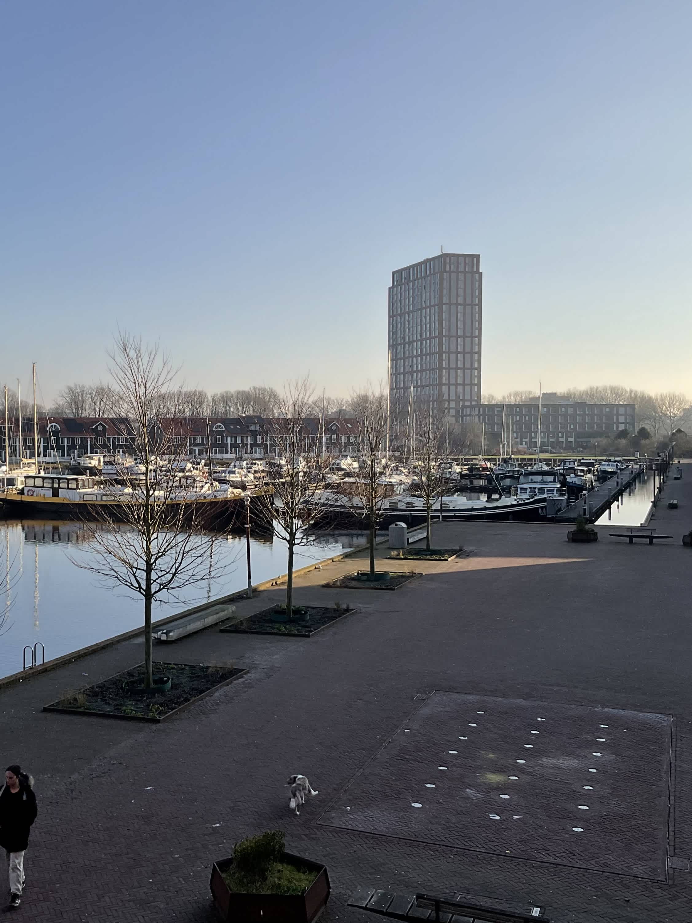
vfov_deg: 47.9
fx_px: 1039
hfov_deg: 36.2
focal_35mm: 39
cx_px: 202
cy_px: 465
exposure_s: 1/1786
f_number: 1.8
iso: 16
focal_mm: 3
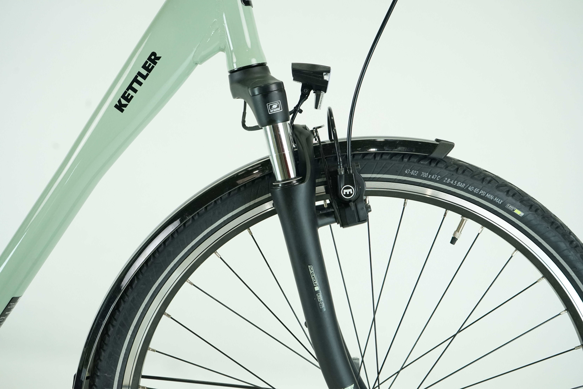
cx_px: 292
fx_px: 632
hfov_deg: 49.6
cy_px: 194
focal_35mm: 39
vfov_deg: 34.2
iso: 2500
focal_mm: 39
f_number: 6.3
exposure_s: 1/200
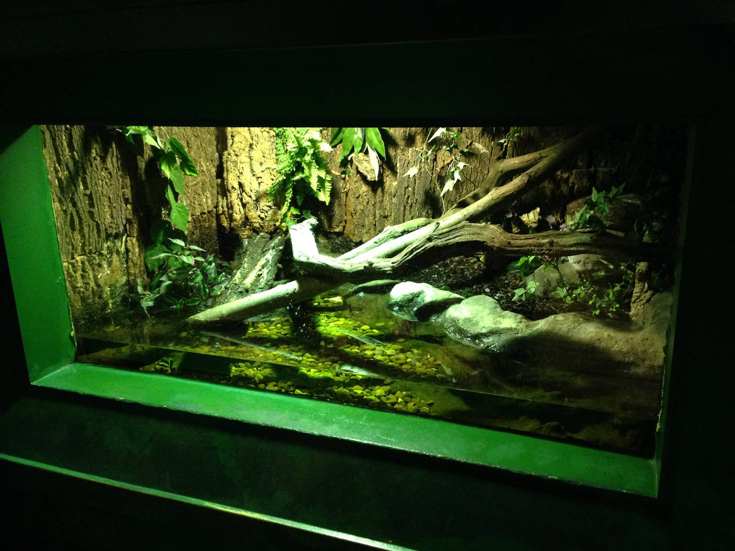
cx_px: 368
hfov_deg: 55.4
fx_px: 701
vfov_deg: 42.9
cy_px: 276
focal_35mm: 33
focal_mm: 4.12
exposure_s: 1/20
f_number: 2.4
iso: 320
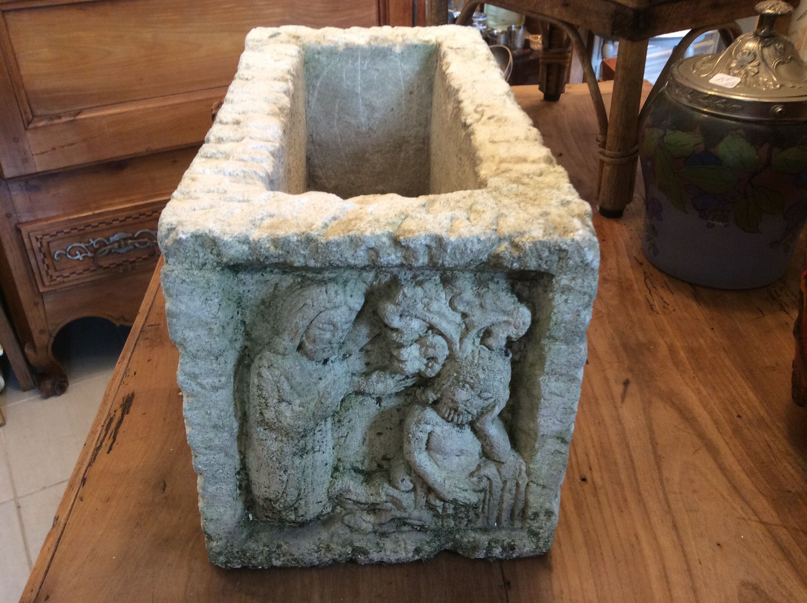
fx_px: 745
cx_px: 404
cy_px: 302
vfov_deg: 44.1
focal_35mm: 32
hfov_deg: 56.9
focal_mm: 3.3
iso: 80
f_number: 2.4
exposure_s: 1/25
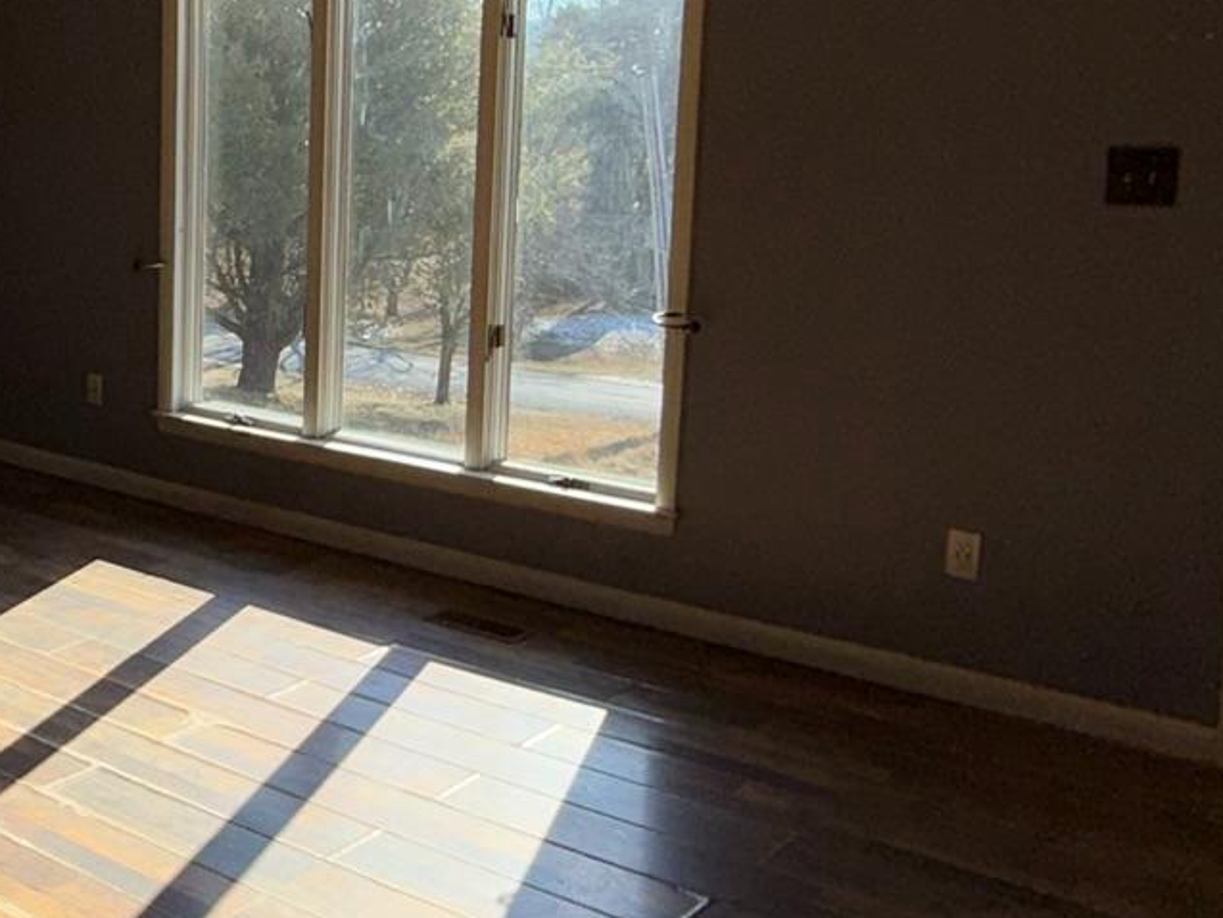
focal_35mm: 45
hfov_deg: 38.0
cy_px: 309
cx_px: 35
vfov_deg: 31.9
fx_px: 1590
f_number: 2.2
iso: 16
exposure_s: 1/742
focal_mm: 2.22
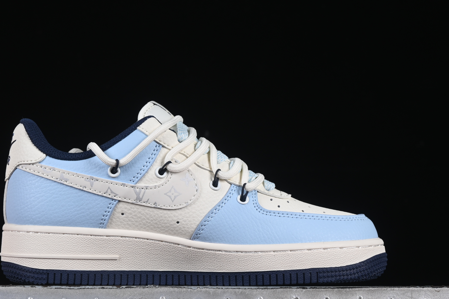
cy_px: 163
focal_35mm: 99
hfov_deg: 20.6
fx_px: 1235
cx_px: 178
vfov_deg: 13.8
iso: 160
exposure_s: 1/80
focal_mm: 50
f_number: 8
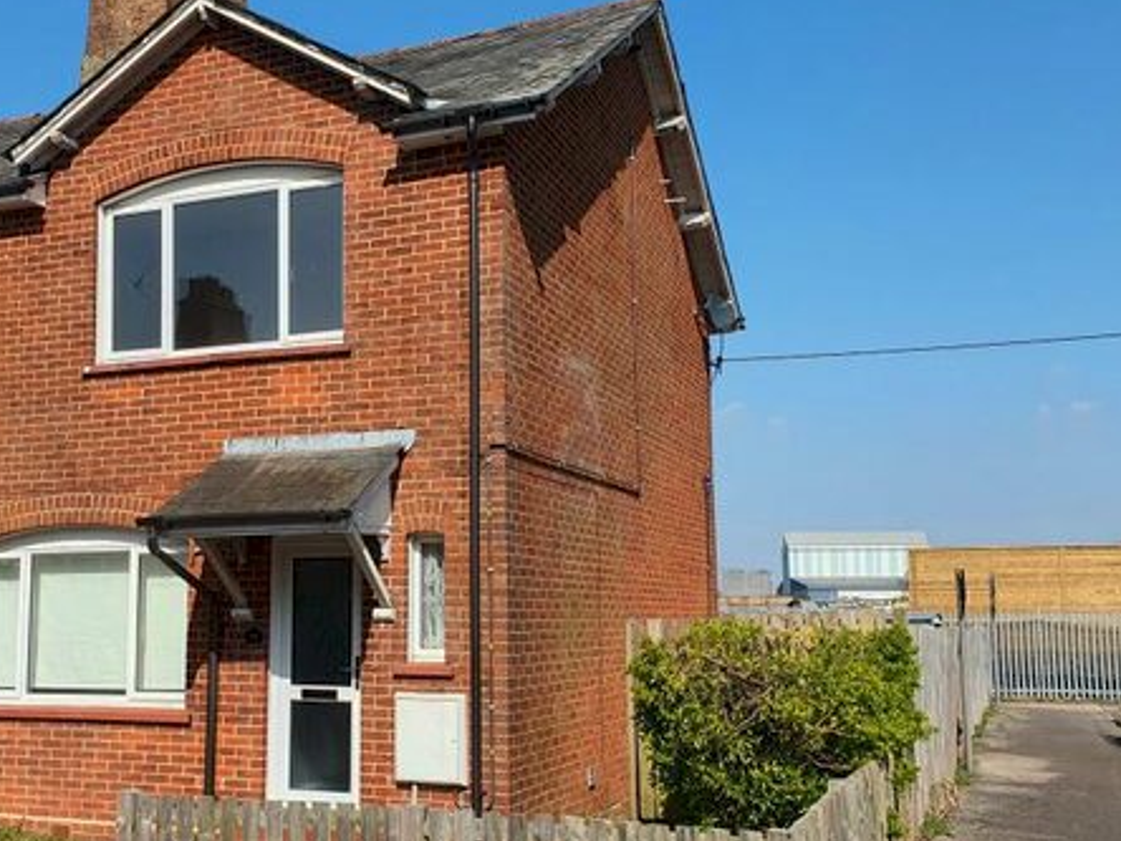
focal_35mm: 41
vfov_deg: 35.1
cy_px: 428
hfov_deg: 45.0
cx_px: 359
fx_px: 1328
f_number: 2.4
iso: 50
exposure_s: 1/1896
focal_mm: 4.32
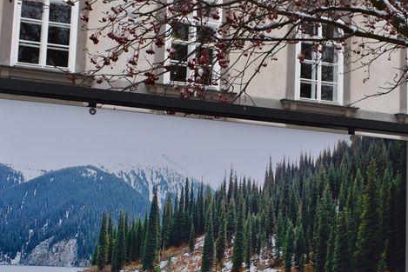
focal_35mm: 59
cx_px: 237
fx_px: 669
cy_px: 181
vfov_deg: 22.9
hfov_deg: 33.9
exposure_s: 1/160
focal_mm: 18
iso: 100
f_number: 6.3
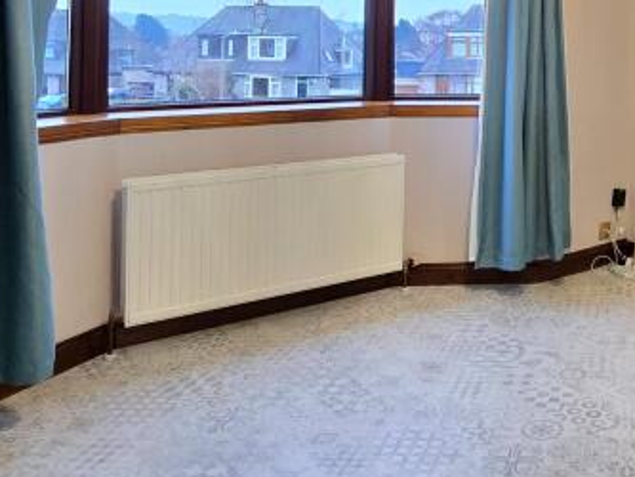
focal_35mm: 40
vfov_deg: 33.6
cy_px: 29
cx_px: 610
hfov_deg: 41.7
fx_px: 734
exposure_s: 1/50
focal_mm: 2.2
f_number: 2.2
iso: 500
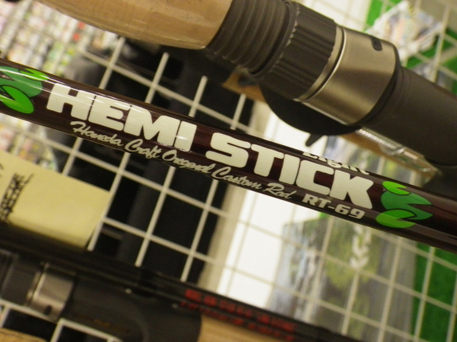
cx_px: 209
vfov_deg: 37.7
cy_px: 157
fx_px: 501
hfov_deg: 48.9
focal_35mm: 38
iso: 500
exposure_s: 1/50
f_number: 3.8
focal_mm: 6.1
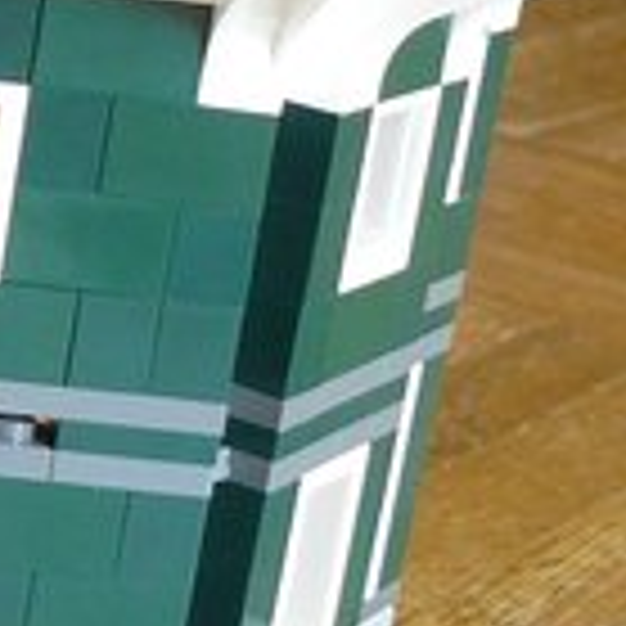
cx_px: -522
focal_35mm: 146
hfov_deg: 11.1
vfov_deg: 12.0
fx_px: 2987
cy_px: 270
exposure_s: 1/25
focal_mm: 6
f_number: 2.8
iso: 200
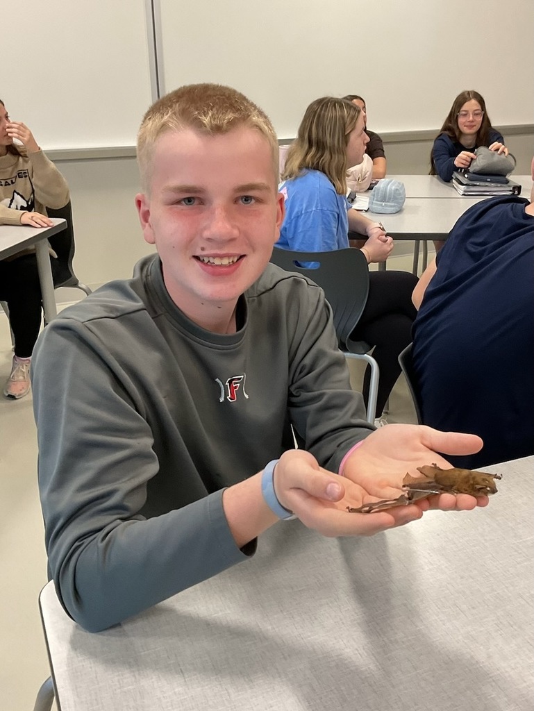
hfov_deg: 48.3
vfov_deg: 61.6
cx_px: 267
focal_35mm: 29
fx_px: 596
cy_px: 356
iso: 100
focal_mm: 3
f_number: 1.8
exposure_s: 1/60
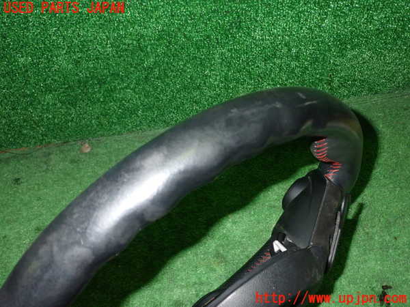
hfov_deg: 56.8
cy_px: 154
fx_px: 379
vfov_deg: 44.2
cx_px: 205
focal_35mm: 32
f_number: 7.1
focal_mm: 5.79
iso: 800
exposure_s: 1/30
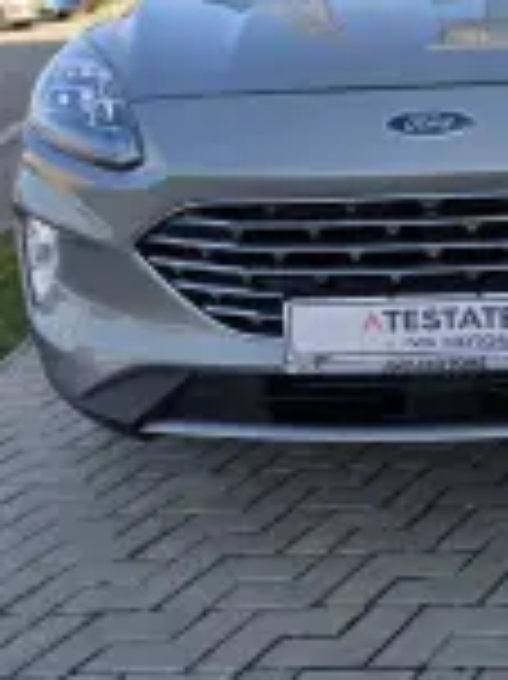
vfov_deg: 33.8
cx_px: 436
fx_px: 1078
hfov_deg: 25.8
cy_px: 122
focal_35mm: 55
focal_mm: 6.3
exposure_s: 1/1849
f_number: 1.7
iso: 80
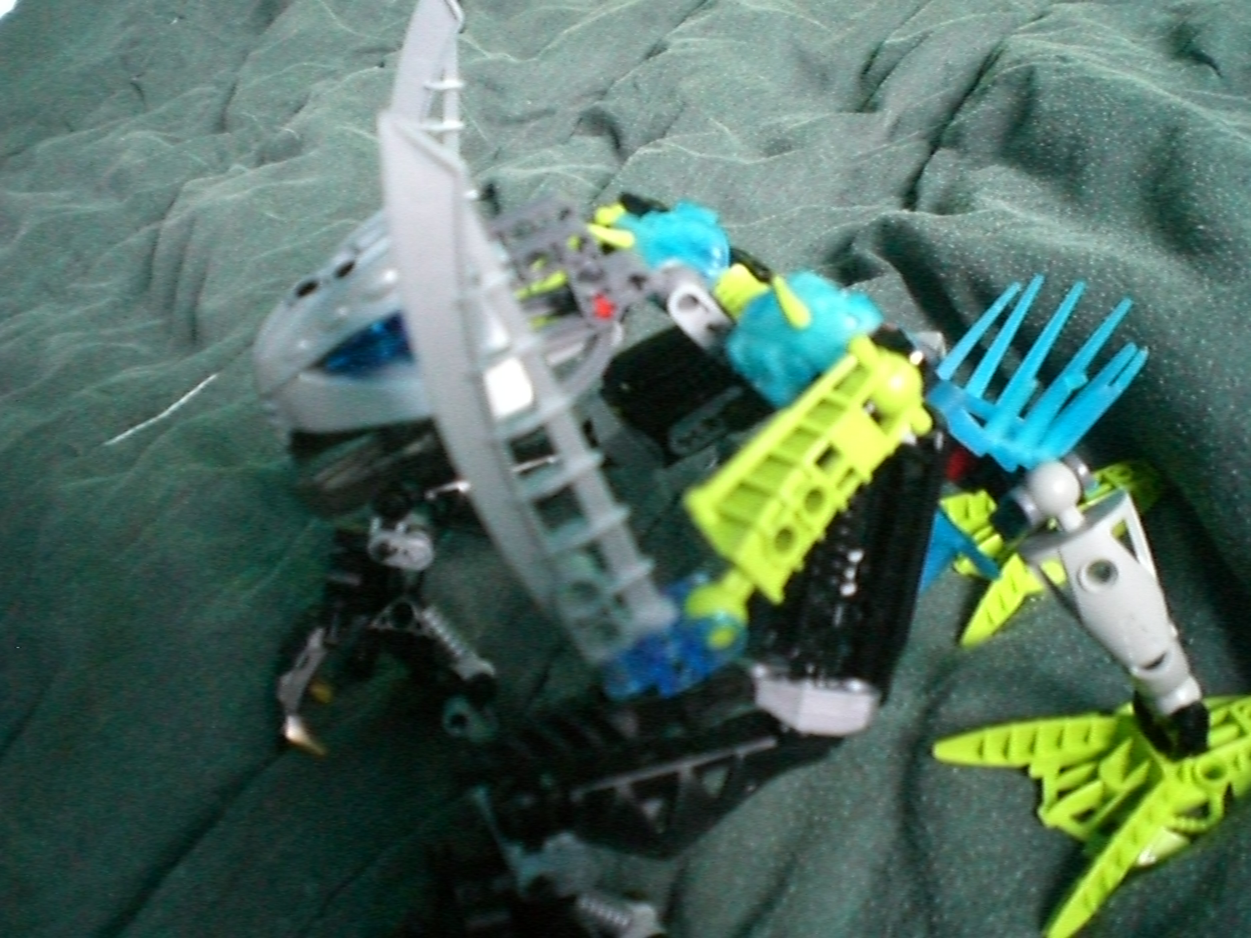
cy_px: 469
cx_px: 626
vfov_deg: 37.7
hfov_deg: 49.0
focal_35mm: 38
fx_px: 1373
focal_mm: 6.3
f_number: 3.1
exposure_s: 1/80
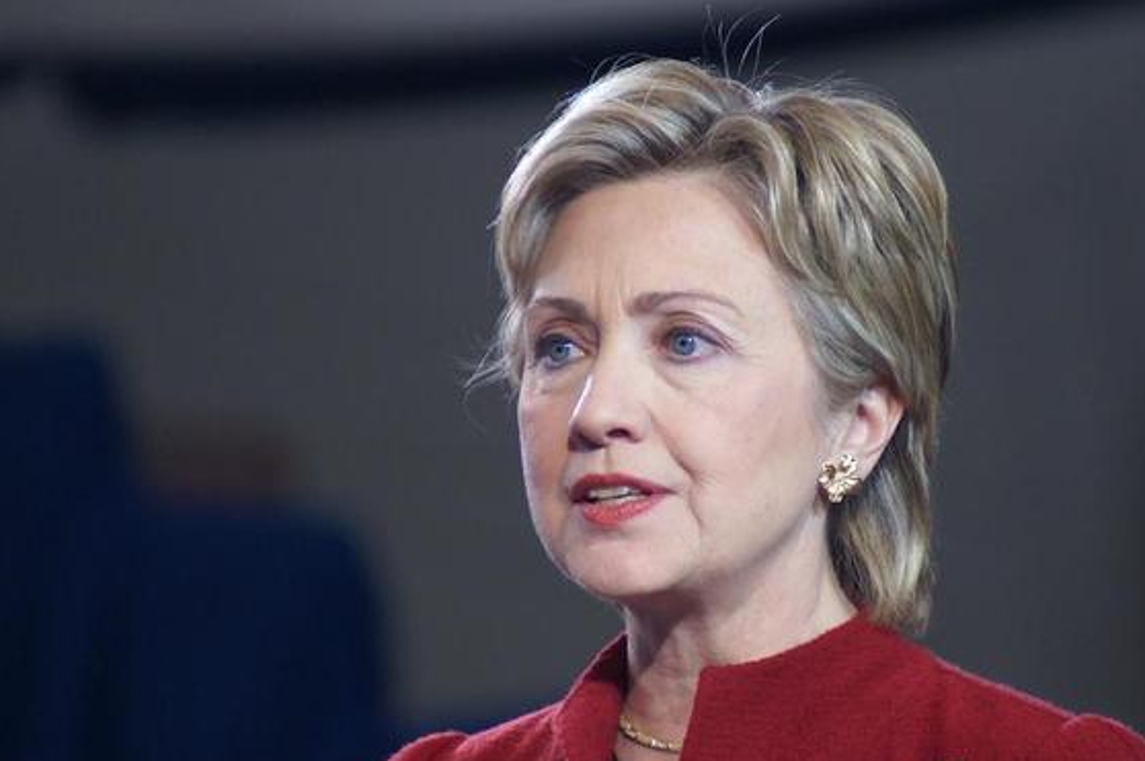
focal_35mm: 565
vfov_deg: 2.4
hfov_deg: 3.7
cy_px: 472
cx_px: 581
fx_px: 17954
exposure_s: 1/160
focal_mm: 300
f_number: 5.6
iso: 400
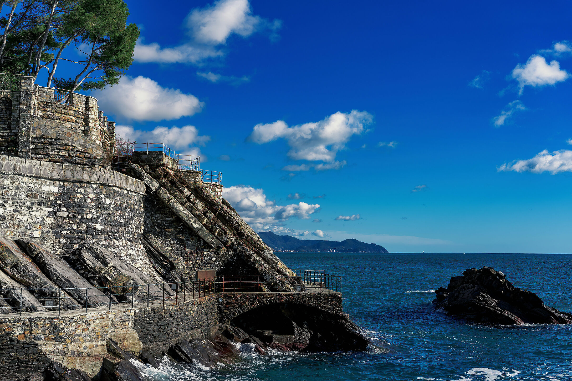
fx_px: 715
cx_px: 286
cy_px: 190
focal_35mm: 45
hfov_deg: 43.6
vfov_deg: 29.9
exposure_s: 1/320
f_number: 6.3
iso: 50
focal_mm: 45
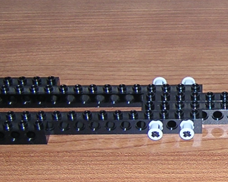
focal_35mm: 113
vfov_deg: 13.6
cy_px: 78
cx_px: 268
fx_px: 762
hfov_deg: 16.4
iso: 100
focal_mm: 4.7
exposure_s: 1/60.1
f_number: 2.6
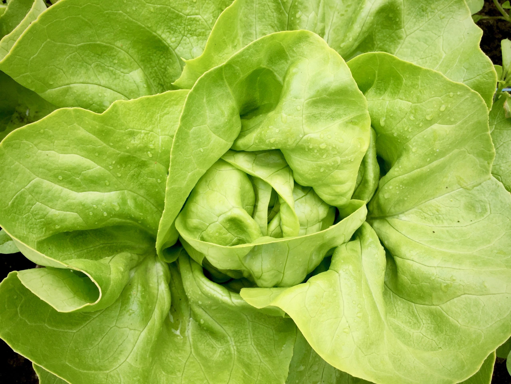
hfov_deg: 61.7
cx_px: 256
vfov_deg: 48.2
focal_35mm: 29
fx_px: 428
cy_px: 192
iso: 32
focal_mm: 4.15
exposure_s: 1/1130
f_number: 2.2
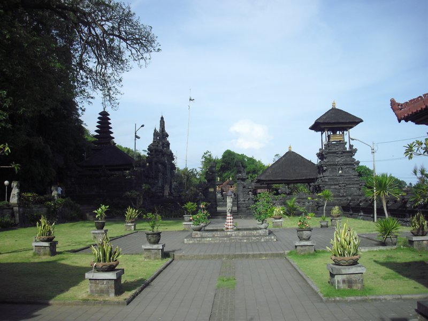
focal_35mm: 38
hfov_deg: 49.0
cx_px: 214
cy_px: 160
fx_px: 470
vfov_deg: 37.7
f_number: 8
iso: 100
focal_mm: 6.2
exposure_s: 1/250
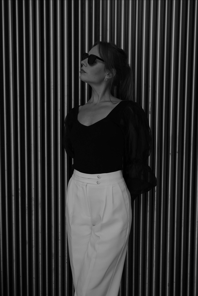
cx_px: 99
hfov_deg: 35.9
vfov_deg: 51.9
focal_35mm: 37
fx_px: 305
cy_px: 148
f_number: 4.5
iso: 160
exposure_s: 1/125
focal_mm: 24.7
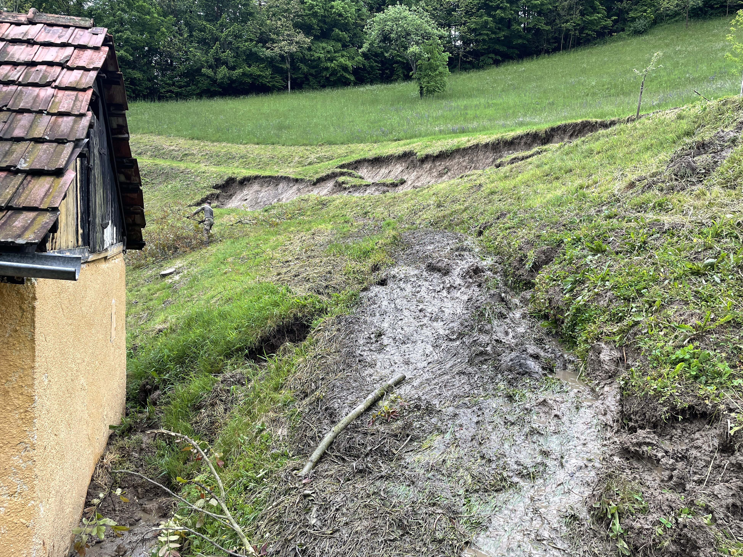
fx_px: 580
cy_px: 276
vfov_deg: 51.4
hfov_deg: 65.3
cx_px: 382
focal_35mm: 27
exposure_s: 1/208
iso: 32
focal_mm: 4.2
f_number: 1.6
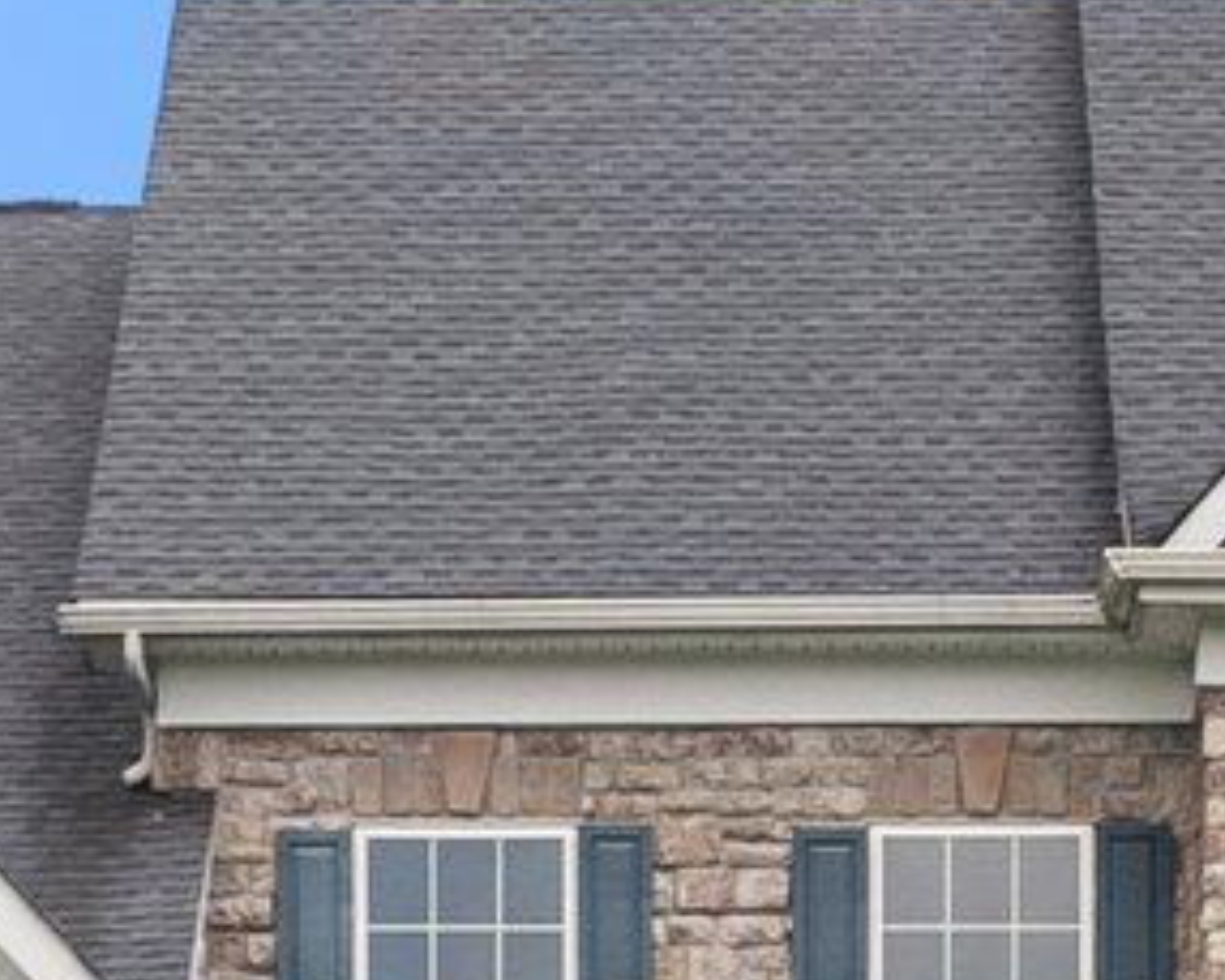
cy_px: 884
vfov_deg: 6.6
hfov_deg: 8.2
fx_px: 8523
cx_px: 1345
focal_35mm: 235
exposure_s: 1/1000
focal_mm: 35
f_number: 8
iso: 640
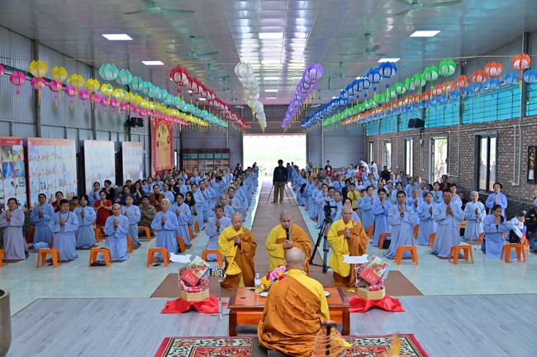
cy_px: 178
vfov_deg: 41.0
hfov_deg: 58.8
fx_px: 477
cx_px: 268
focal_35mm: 32
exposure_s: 1/160
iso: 2000
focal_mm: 32
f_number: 5.6
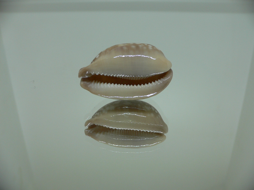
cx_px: 127
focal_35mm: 35
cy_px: 95
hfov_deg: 52.6
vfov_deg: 40.7
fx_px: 257
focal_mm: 4.6
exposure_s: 1/60
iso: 100
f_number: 2.8
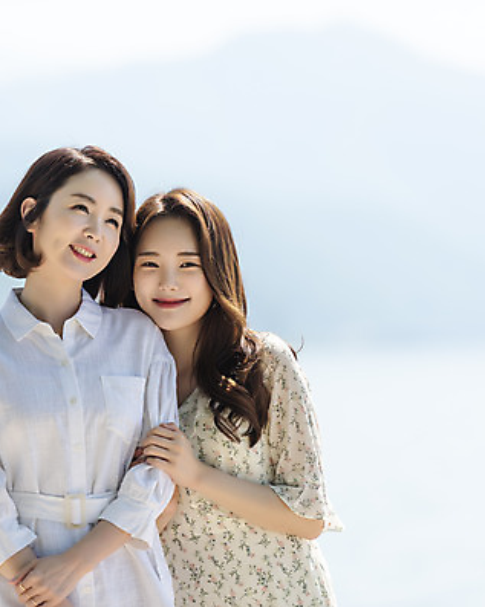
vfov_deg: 8.0
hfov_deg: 6.4
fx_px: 4329
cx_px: 201
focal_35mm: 241
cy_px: 303
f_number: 2.8
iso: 100
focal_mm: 170
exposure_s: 1/2000
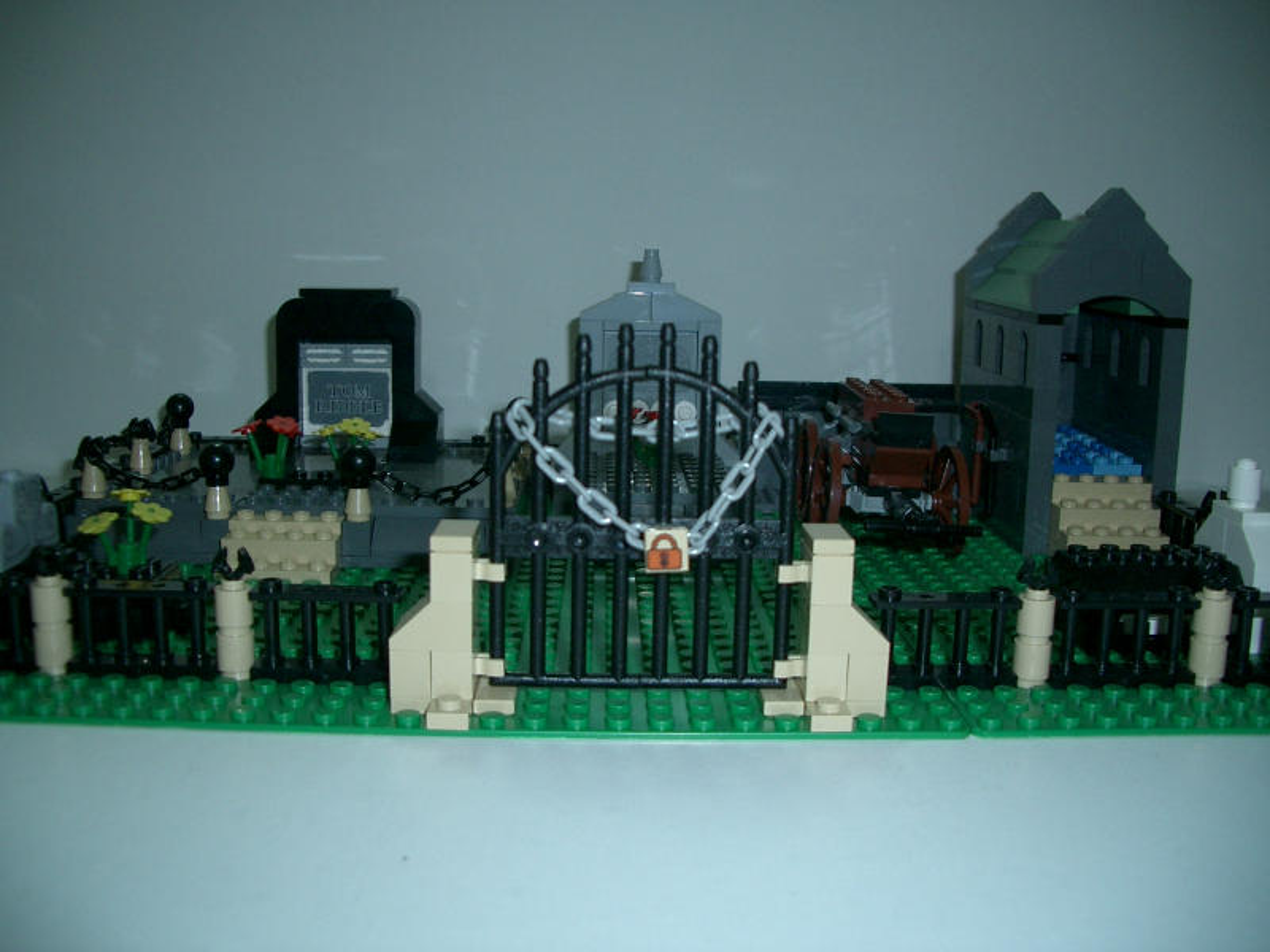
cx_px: 635
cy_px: 476
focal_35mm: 35
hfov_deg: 52.6
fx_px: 1284
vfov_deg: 40.7
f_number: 2.6
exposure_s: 1/40
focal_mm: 5.8
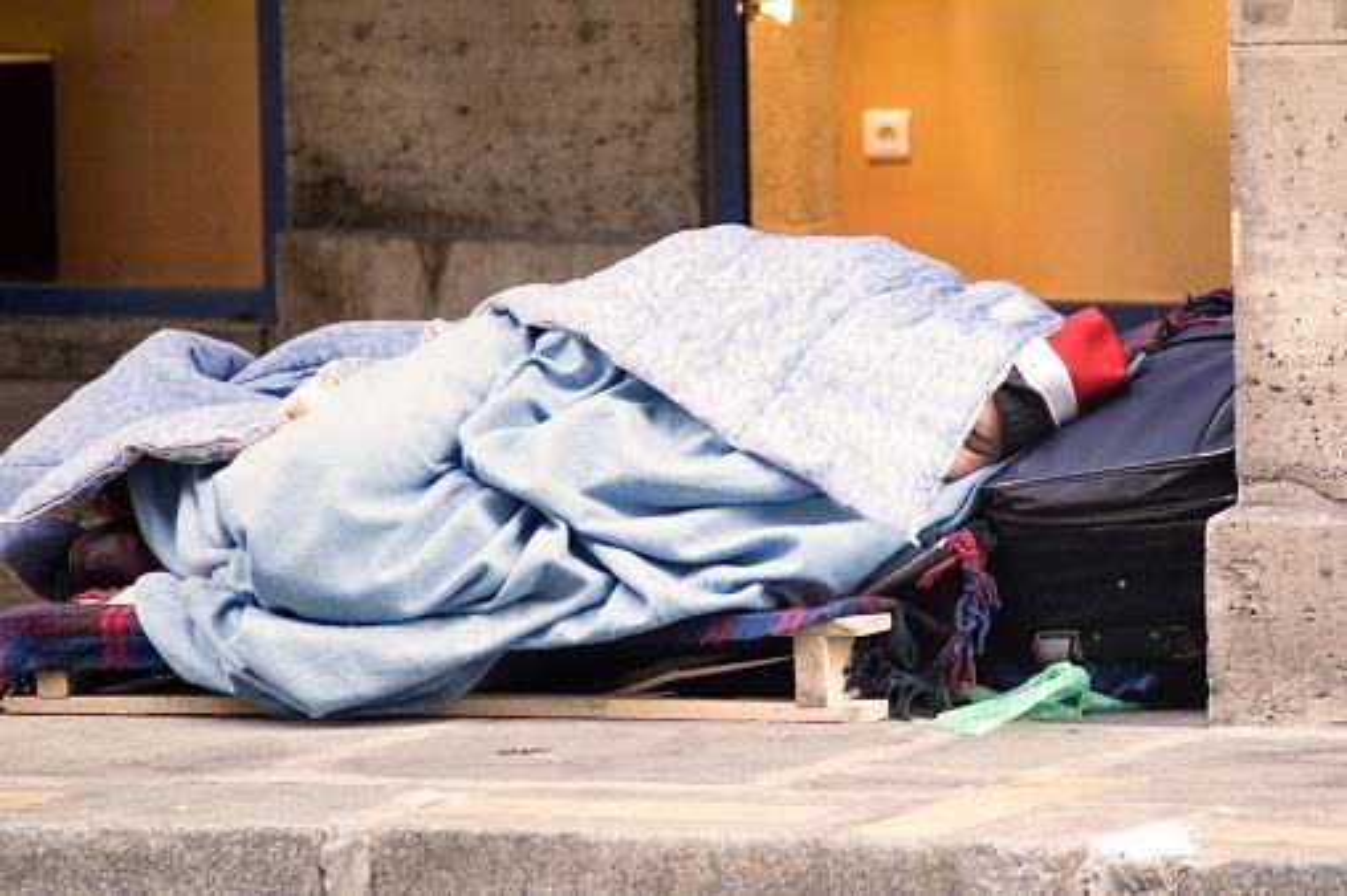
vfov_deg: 4.8
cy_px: 448
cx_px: 674
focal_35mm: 285
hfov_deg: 7.2
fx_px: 10656
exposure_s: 1/125
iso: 800
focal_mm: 190
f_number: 4.8
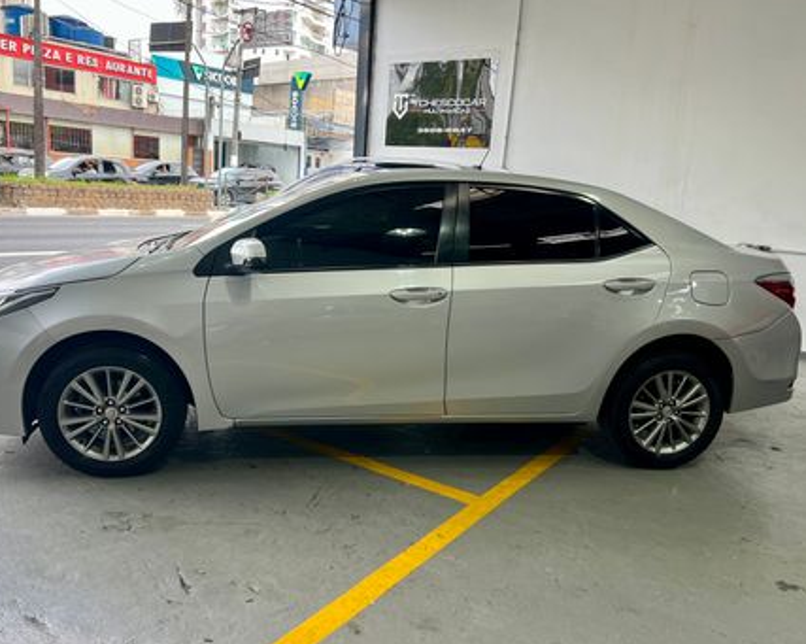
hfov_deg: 62.2
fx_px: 667
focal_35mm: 28
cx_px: 370
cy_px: 319
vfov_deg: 51.5
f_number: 1.5
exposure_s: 1/313
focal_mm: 5.7
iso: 50
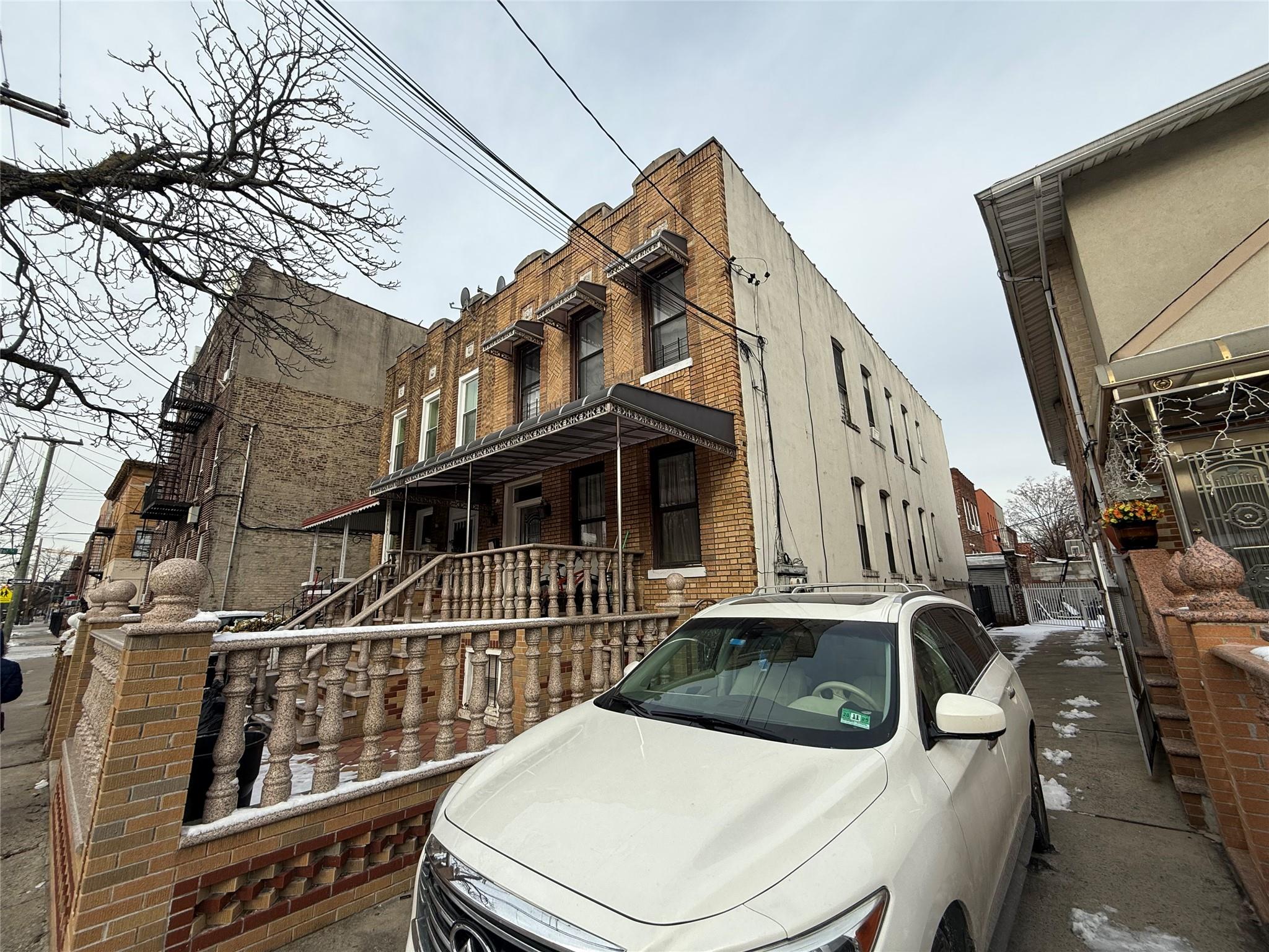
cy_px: 476
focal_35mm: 14
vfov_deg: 85.7
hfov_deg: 102.1
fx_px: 513
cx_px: 634
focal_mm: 2.22
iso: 50
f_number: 2.2
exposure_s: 1/1087
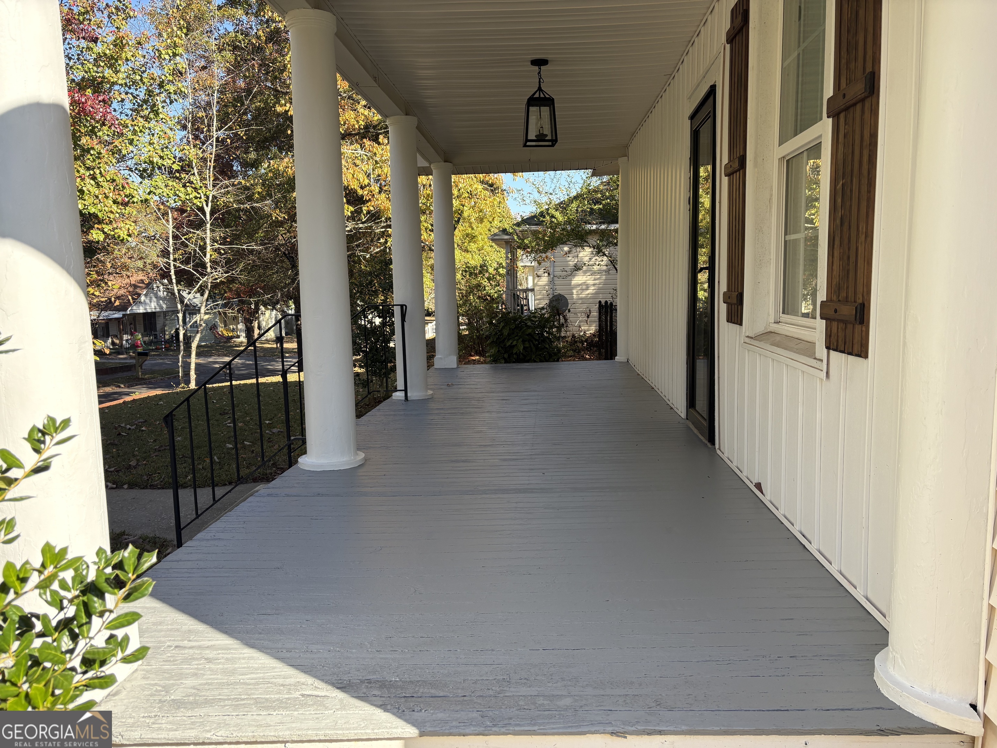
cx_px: 498
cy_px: 374
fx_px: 749
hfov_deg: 67.3
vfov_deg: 53.1
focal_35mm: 26
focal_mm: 5.96
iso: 64
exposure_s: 1/830
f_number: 1.6
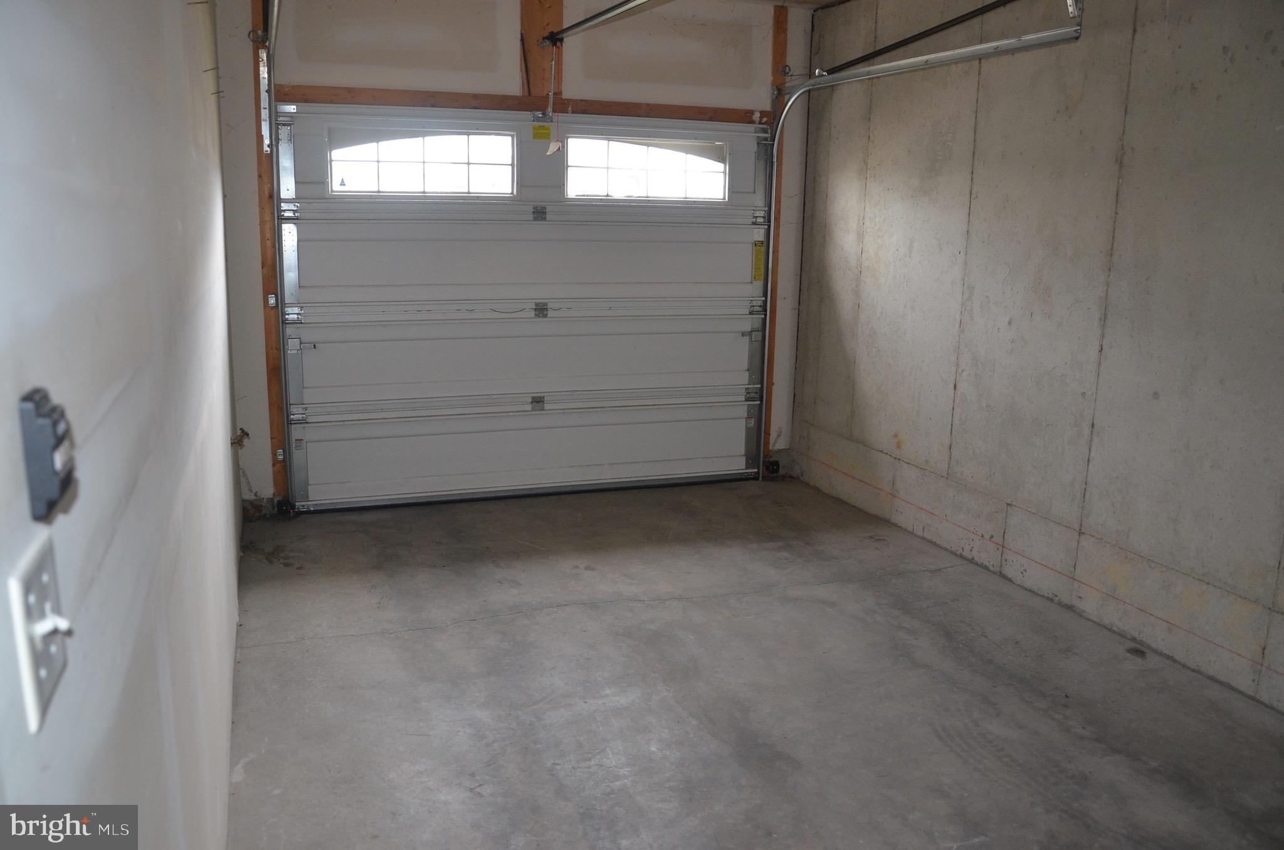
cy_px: 425
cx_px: 642
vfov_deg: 47.7
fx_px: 961
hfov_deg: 67.5
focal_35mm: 27
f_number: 3.5
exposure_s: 1/125
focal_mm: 18
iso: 800
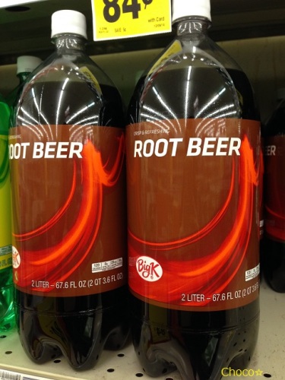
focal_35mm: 33
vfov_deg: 55.4
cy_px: 190
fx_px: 362
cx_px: 142
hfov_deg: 42.9
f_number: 2.4
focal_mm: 4.12
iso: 125
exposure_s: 1/20
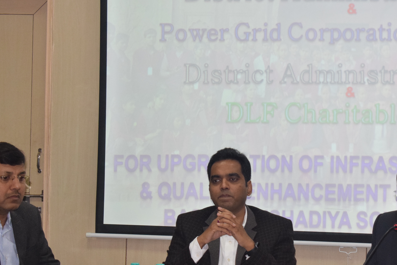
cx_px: 279
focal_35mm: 119
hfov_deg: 17.1
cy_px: 145
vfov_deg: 11.5
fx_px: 1313
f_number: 7.1
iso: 1600
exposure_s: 1/200
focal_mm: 50
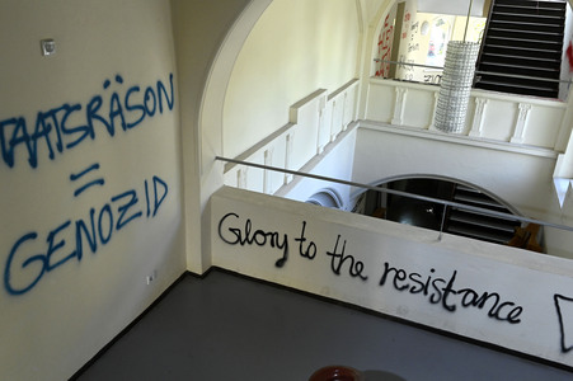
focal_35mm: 32
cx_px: 286
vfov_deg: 41.1
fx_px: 509
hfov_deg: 58.8
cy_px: 190
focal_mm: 32
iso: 4000
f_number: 8
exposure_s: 1/250
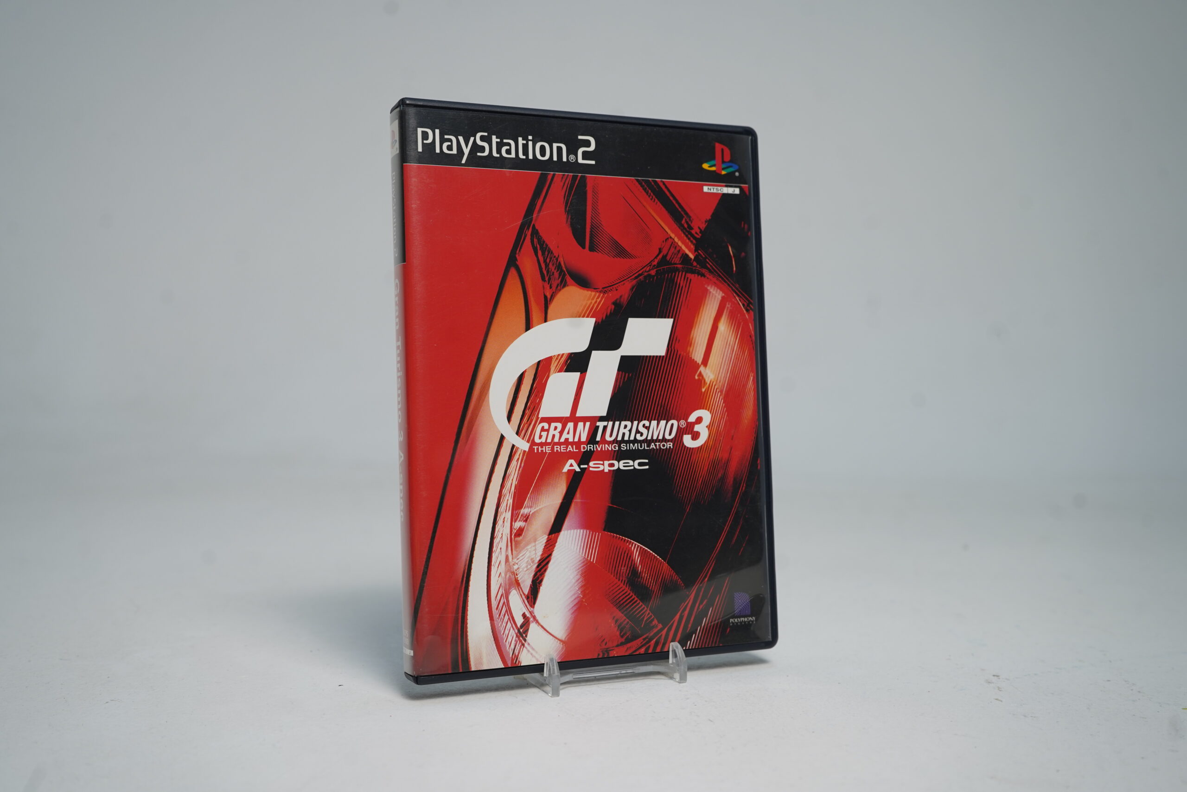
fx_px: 1154
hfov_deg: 54.4
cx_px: 594
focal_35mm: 35
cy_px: 396
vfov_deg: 37.9
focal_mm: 35
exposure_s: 1/40
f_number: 6.3
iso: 250
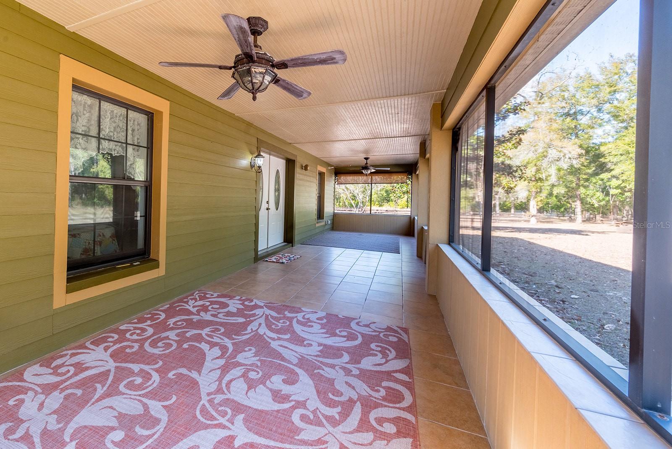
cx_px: 336
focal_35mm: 14
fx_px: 261
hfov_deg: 104.2
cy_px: 224
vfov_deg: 81.3
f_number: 8
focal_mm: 14
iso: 400
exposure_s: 1/400
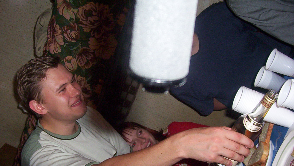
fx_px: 437
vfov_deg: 21.4
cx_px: 149
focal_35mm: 56
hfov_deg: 37.2
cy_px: 113
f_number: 2.73
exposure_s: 1/60
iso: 140
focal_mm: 5.77
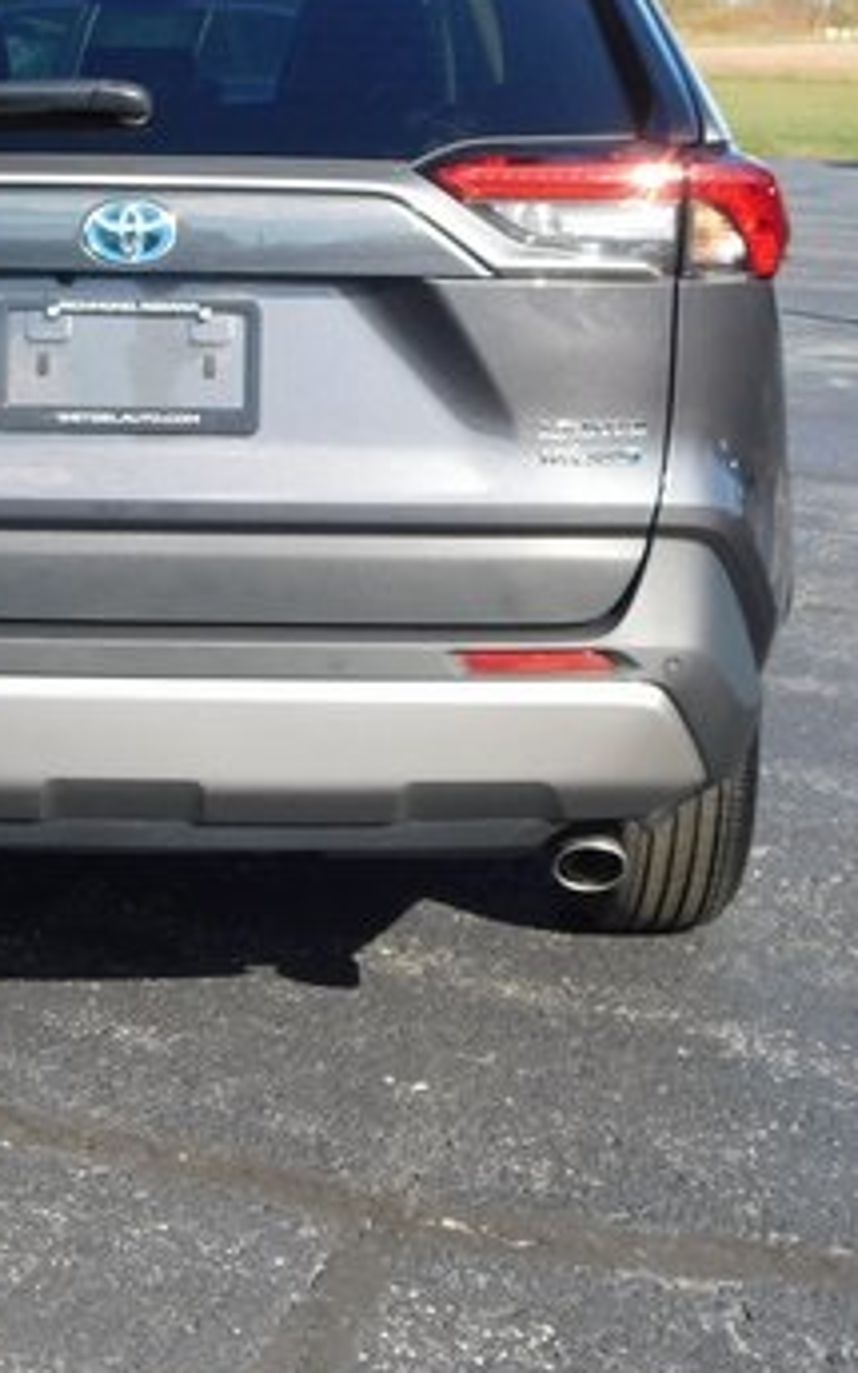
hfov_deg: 18.1
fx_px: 2656
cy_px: 531
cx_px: 136
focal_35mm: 71
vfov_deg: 28.9
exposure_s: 1/500
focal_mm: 6.3
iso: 125
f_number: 3.5
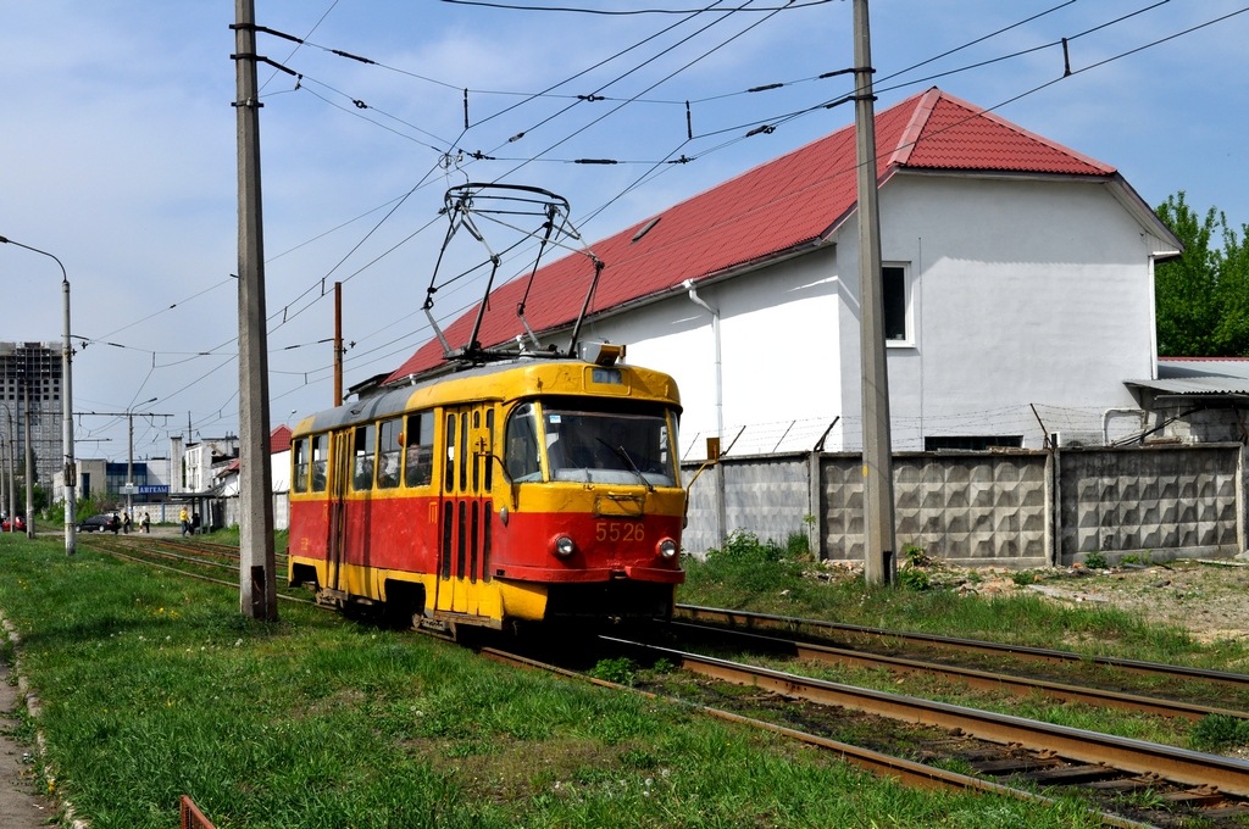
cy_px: 414
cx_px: 624
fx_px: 1767
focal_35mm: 51
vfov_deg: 26.4
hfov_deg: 38.9
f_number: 11
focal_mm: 34
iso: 200
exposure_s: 1/500
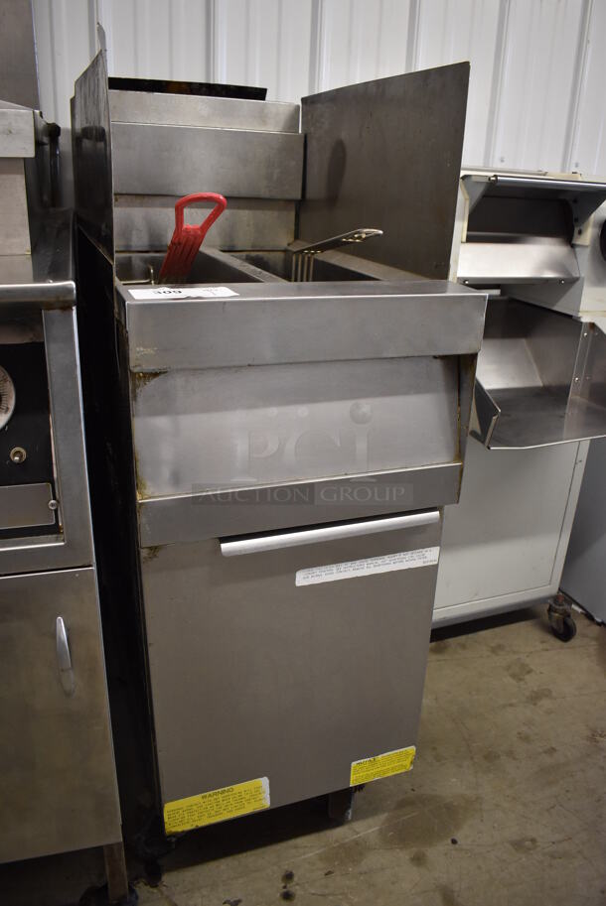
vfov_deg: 67.3
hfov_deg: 48.0
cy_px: 453
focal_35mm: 27
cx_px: 303
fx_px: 681
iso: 1400
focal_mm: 18
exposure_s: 1/125
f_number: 3.5
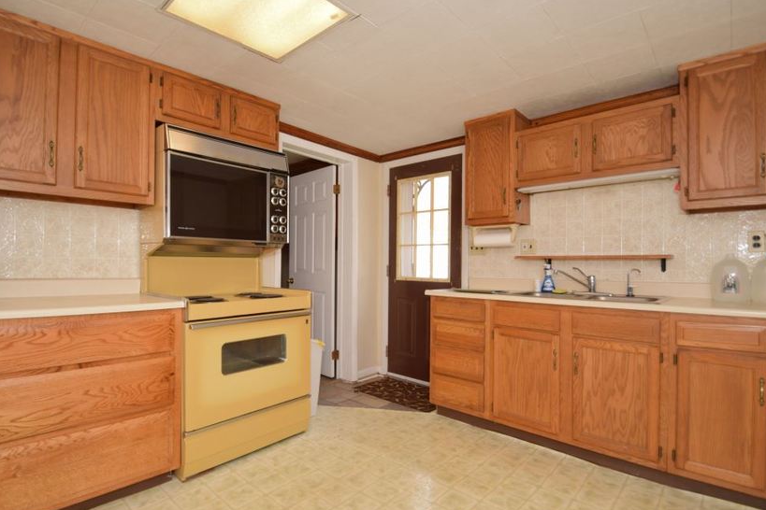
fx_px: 373
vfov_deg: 68.8
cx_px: 404
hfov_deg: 91.4
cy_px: 254
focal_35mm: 18
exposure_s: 1/40
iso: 125
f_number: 3.5
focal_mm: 11
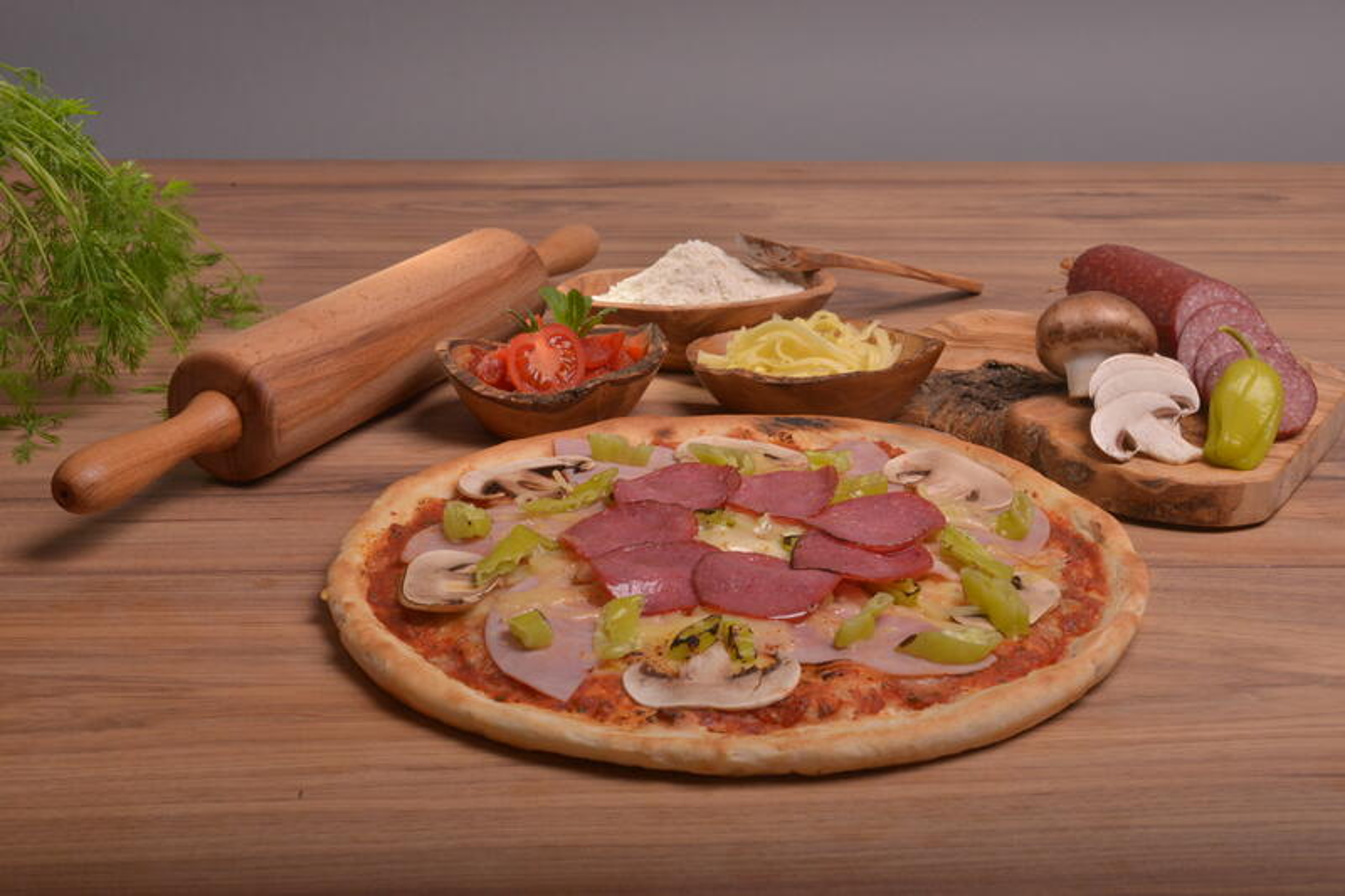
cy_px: 448
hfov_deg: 39.6
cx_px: 672
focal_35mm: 50
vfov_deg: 27.0
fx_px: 1868
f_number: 16
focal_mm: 50
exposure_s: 1/250
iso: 1000
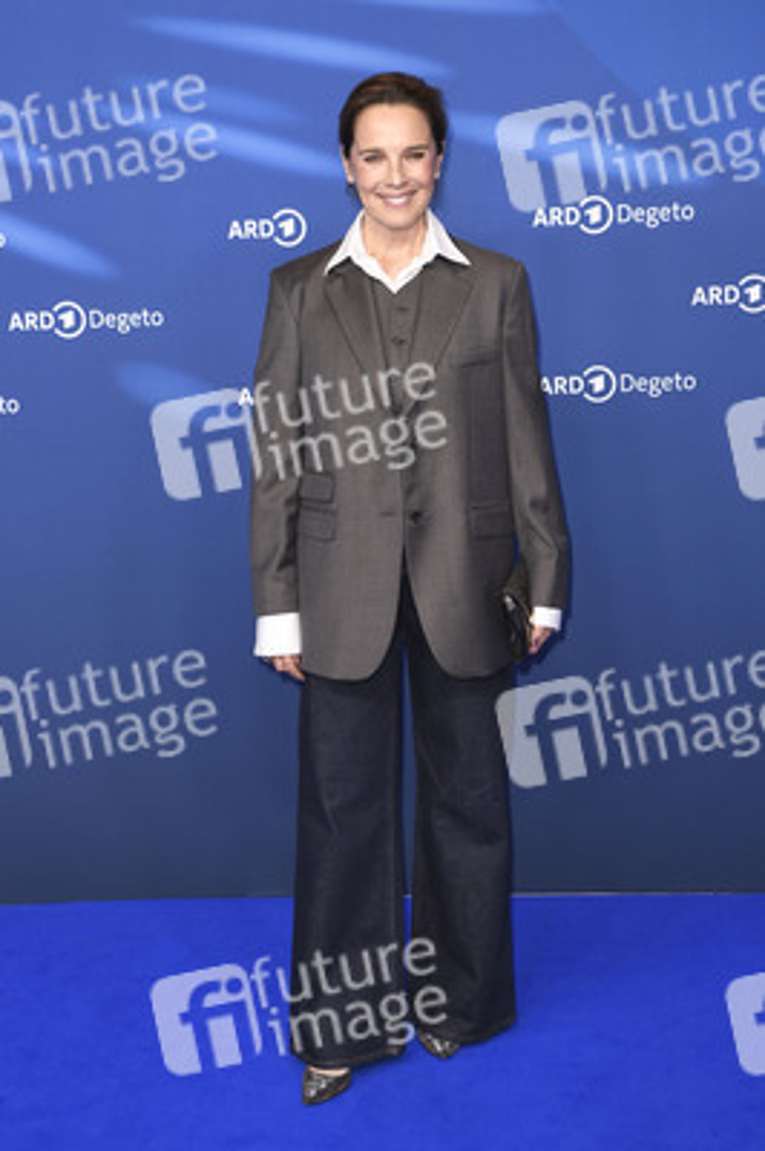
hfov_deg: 21.9
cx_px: 382
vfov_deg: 32.4
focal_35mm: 62
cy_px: 576
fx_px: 1980
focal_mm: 62
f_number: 4
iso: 800
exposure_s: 1/320
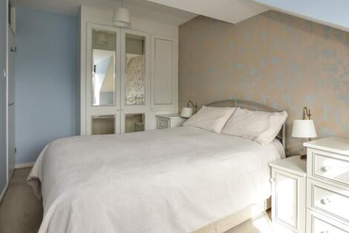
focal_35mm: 21
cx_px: 196
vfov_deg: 59.1
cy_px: 94
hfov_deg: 80.9
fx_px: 204
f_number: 8
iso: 640
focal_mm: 10
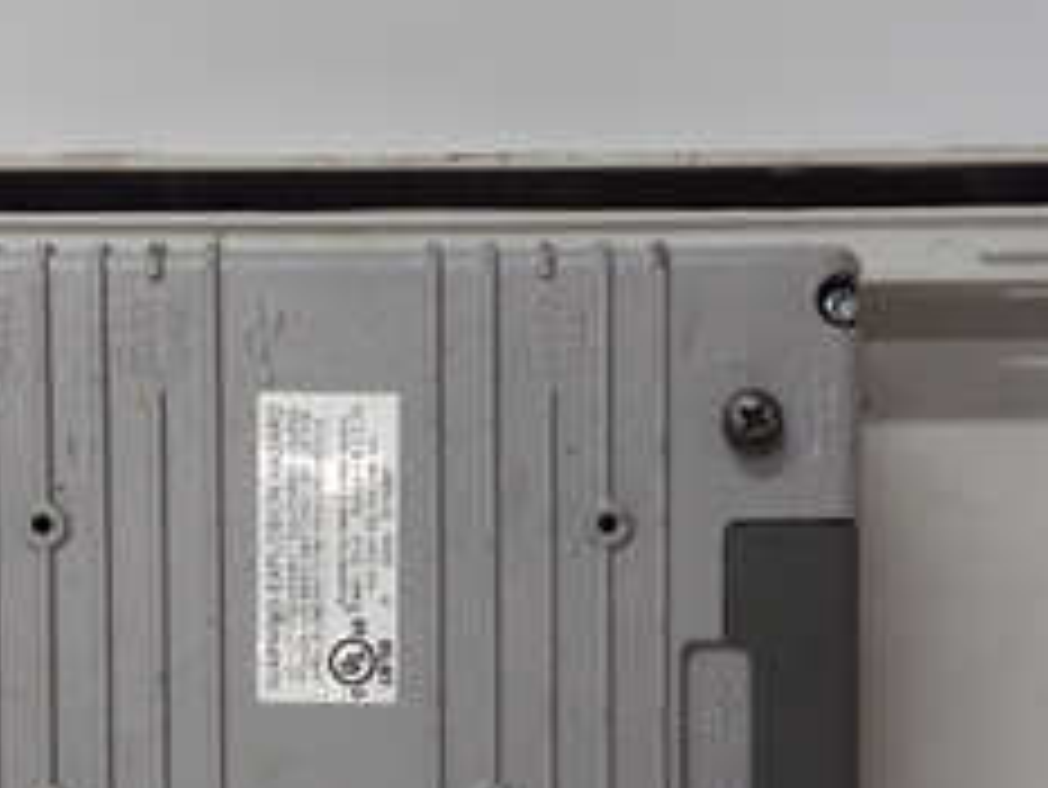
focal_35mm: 58
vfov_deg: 24.8
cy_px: 651
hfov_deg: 33.1
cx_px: 432
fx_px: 1757
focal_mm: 3.79
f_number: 2
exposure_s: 1/33
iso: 231
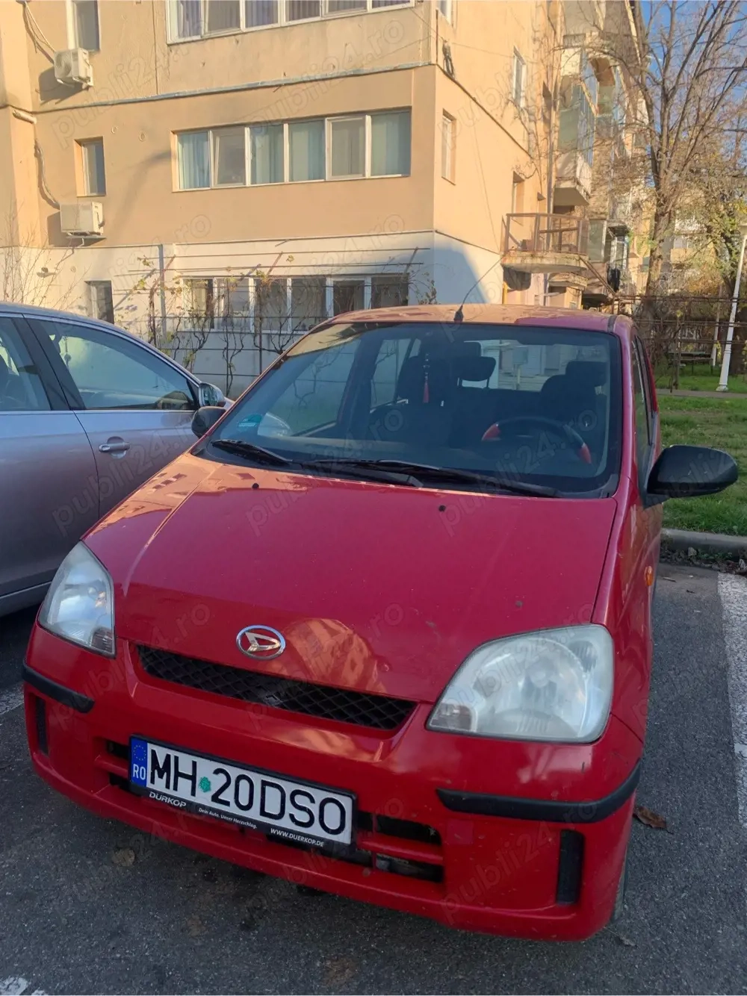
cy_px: 498
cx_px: 374
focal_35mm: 26
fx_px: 748
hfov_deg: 53.0
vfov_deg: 67.3
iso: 25
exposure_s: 1/777
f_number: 1.8
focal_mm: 4.25
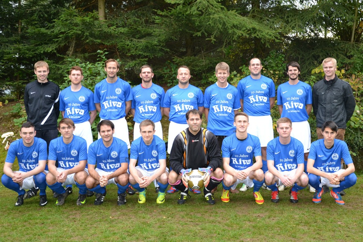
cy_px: 121
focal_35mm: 38
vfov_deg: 35.5
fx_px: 378
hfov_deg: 51.3
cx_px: 182
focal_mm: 25
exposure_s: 1/125
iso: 200
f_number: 4
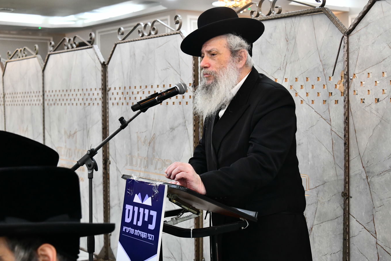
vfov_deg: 23.4
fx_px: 630
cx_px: 192
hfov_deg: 34.5
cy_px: 132
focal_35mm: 58
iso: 2500
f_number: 5.6
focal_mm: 56
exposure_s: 1/125
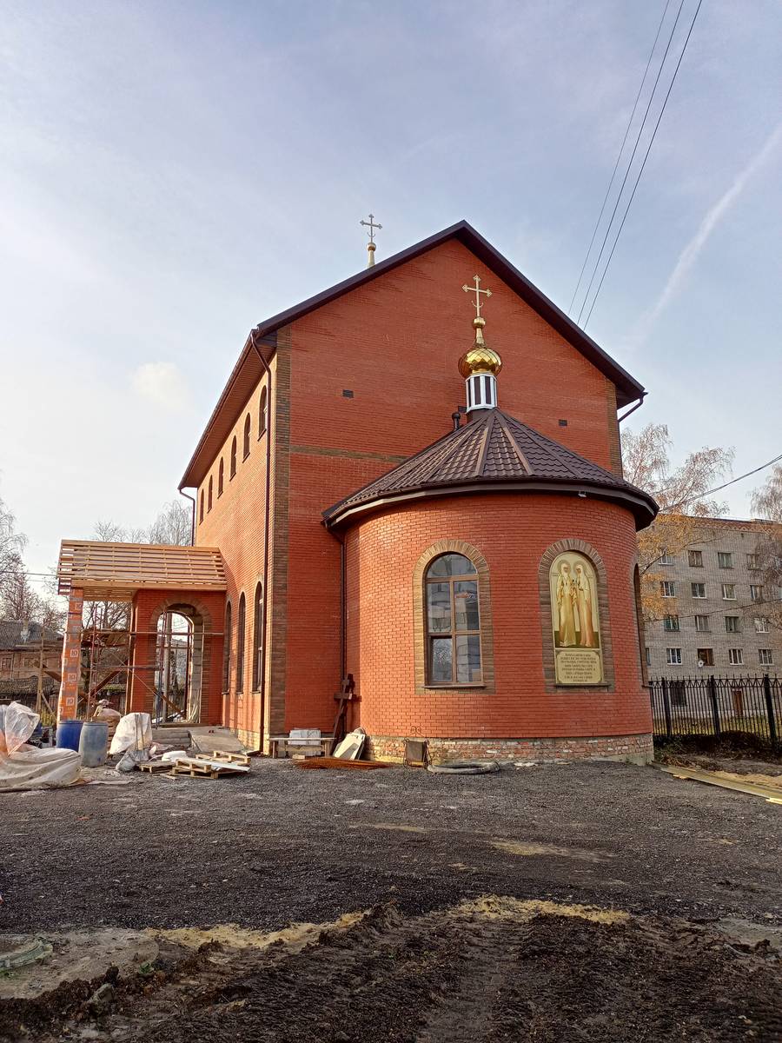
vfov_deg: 63.4
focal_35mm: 28
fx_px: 843
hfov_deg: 49.7
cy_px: 522
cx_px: 391
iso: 112
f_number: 1.8
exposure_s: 1/1370
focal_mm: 4.69
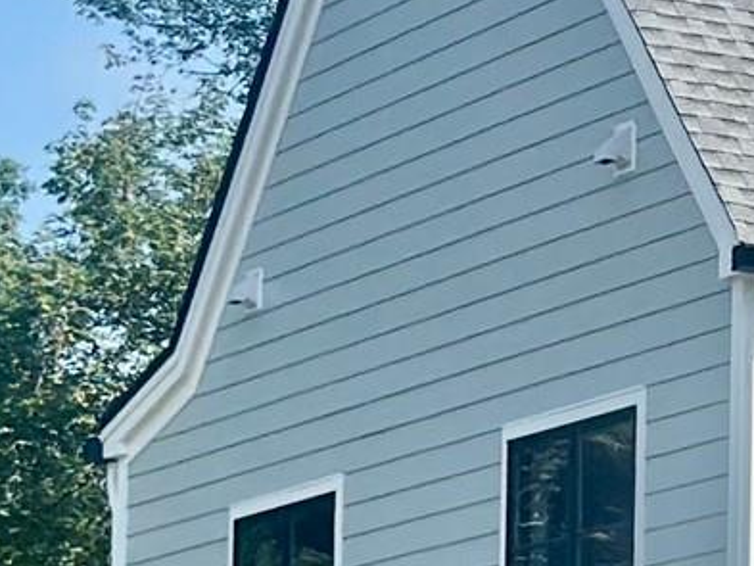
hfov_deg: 7.4
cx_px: 1823
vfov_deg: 5.9
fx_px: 5447
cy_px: 691
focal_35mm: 250
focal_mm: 6.86
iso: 100
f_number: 1.78
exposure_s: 1/4566
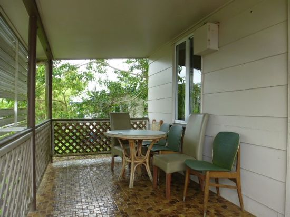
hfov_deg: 71.6
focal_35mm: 24
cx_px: 145
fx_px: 201
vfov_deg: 56.8
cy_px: 108
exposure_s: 1/100
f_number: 3.5
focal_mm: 4.3
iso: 100
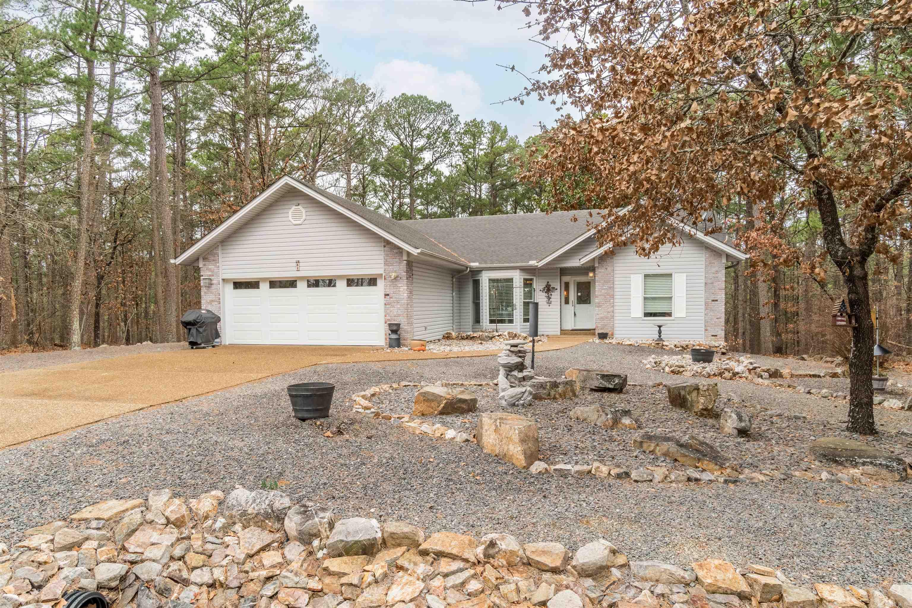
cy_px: 304
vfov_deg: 59.5
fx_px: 532
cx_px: 456
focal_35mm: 21
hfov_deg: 81.2
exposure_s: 1/250
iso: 160
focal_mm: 14
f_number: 10
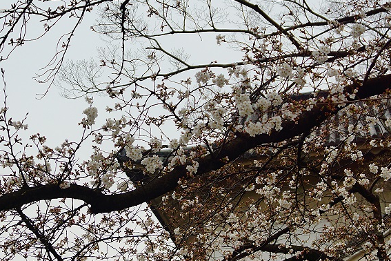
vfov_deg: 15.3
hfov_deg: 22.7
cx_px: 109
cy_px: 180
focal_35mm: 89
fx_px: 965
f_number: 2.8
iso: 100
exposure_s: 1/640
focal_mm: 35
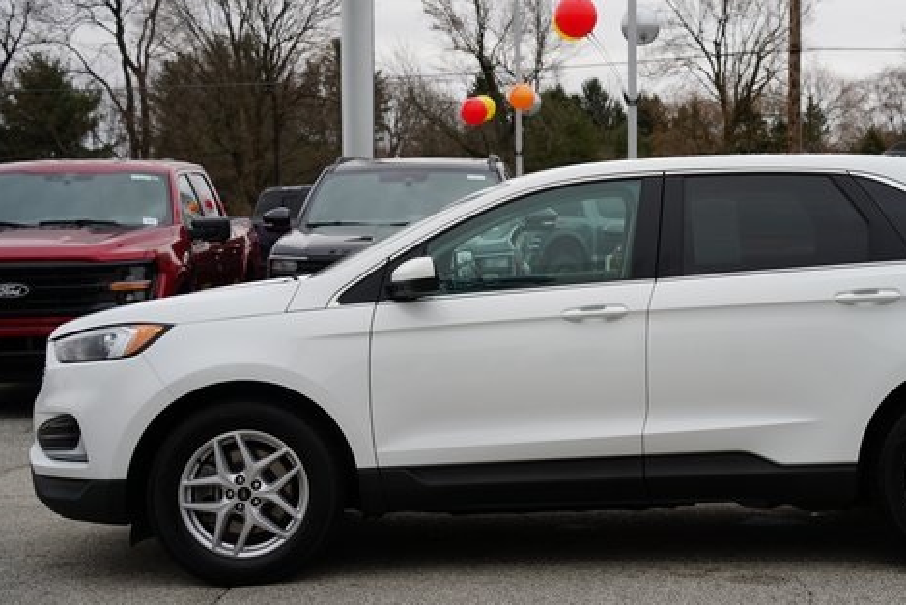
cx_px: 607
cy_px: 289
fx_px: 1787
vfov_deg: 19.2
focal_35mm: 71
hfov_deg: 28.3
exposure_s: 1/60
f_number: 5
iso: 100
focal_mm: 52
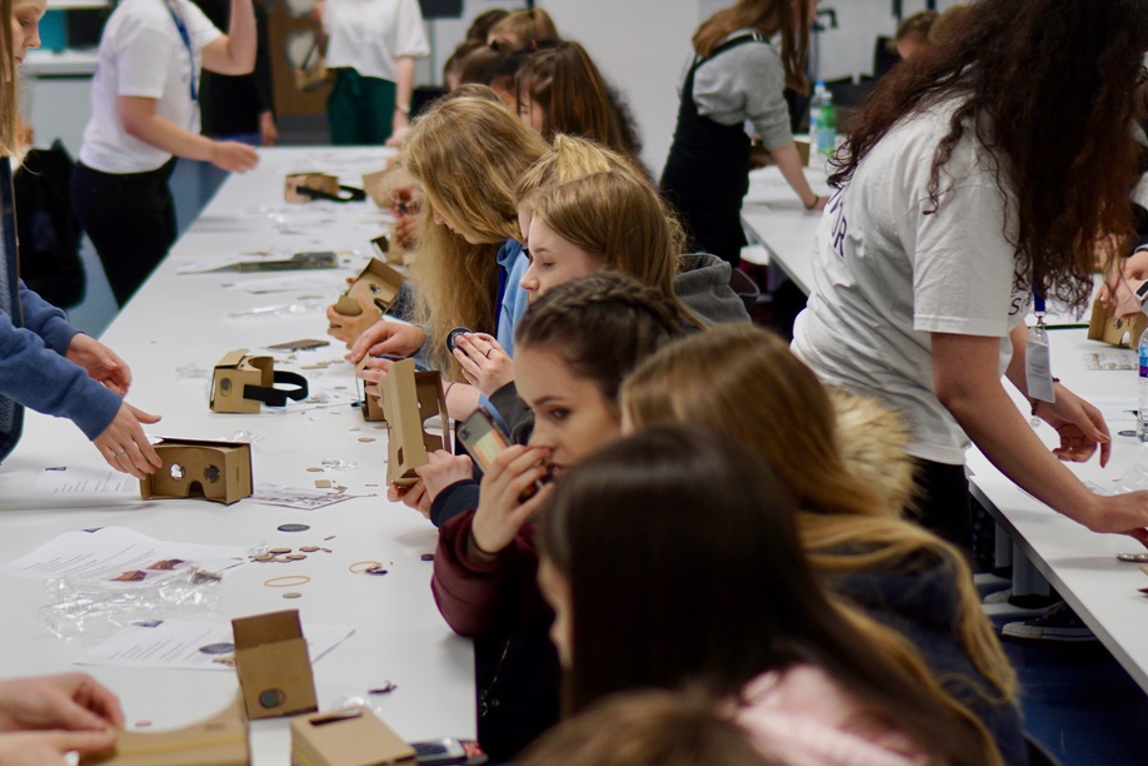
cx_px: 439
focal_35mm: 86
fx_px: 2736
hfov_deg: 23.6
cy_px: 350
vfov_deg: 15.9
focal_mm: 35
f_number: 1.8
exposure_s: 1/125
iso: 100
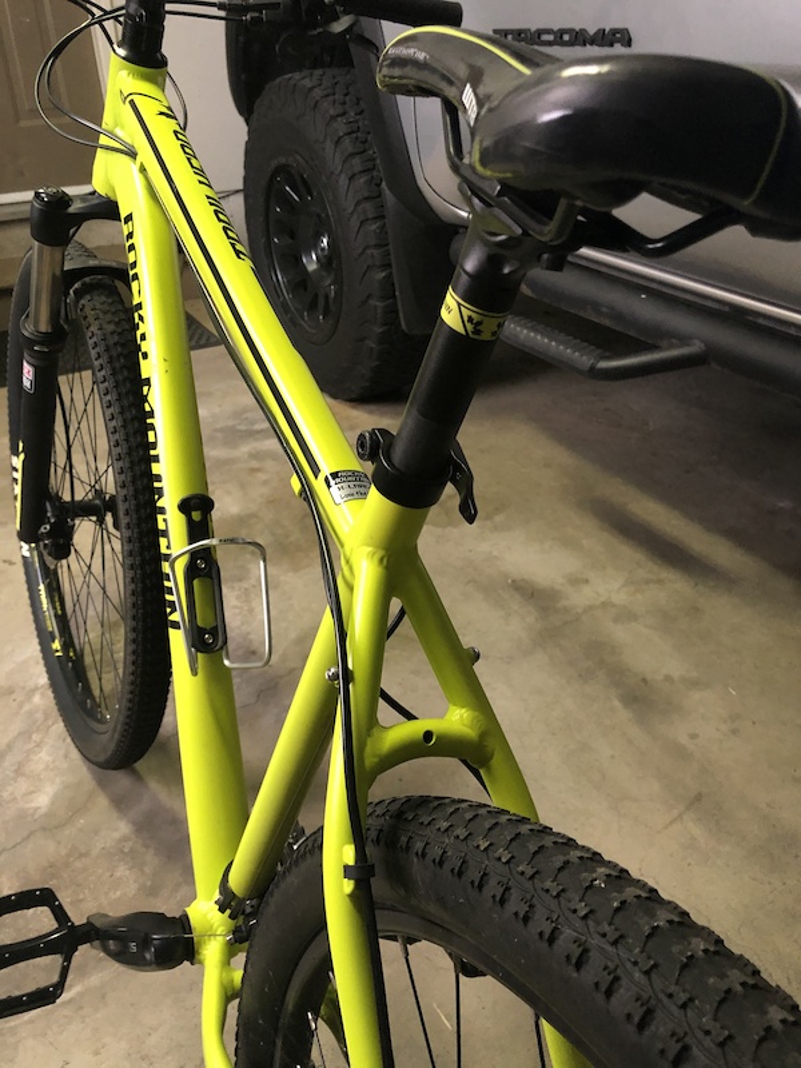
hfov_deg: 49.7
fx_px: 864
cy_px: 534
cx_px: 400
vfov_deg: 63.4
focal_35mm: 28
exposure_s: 1/15
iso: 80
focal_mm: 4
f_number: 1.8
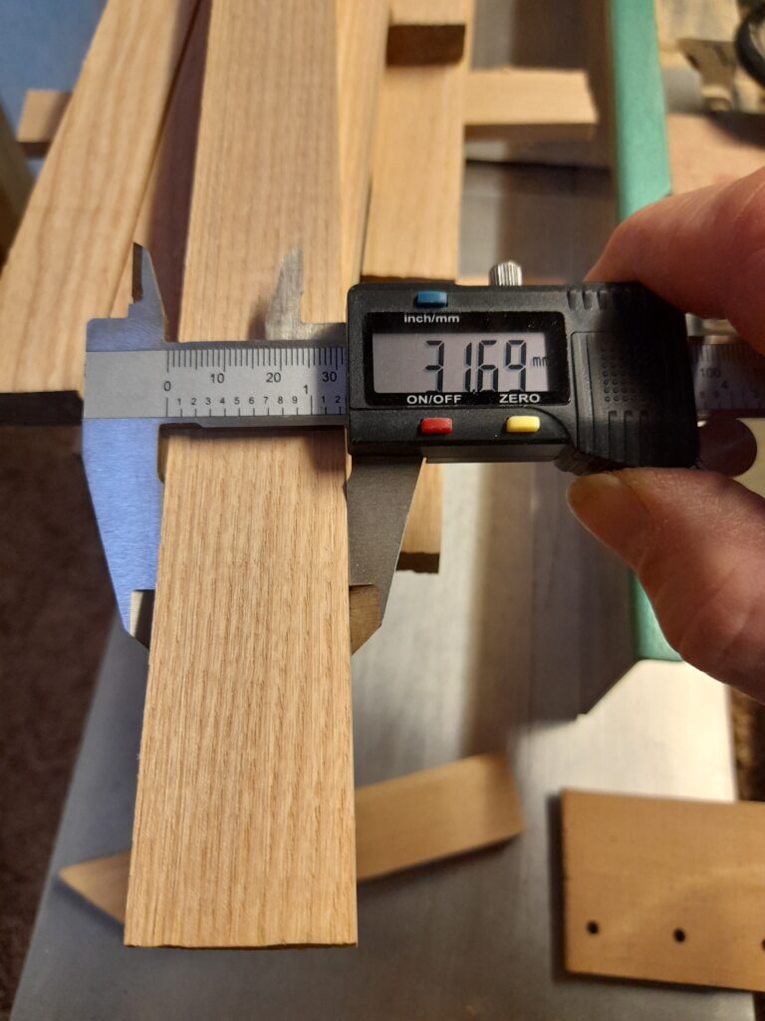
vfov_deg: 69.4
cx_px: 382
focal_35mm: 25
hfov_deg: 54.9
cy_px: 510
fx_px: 737
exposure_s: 1/50
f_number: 2
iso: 320
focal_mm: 4.6
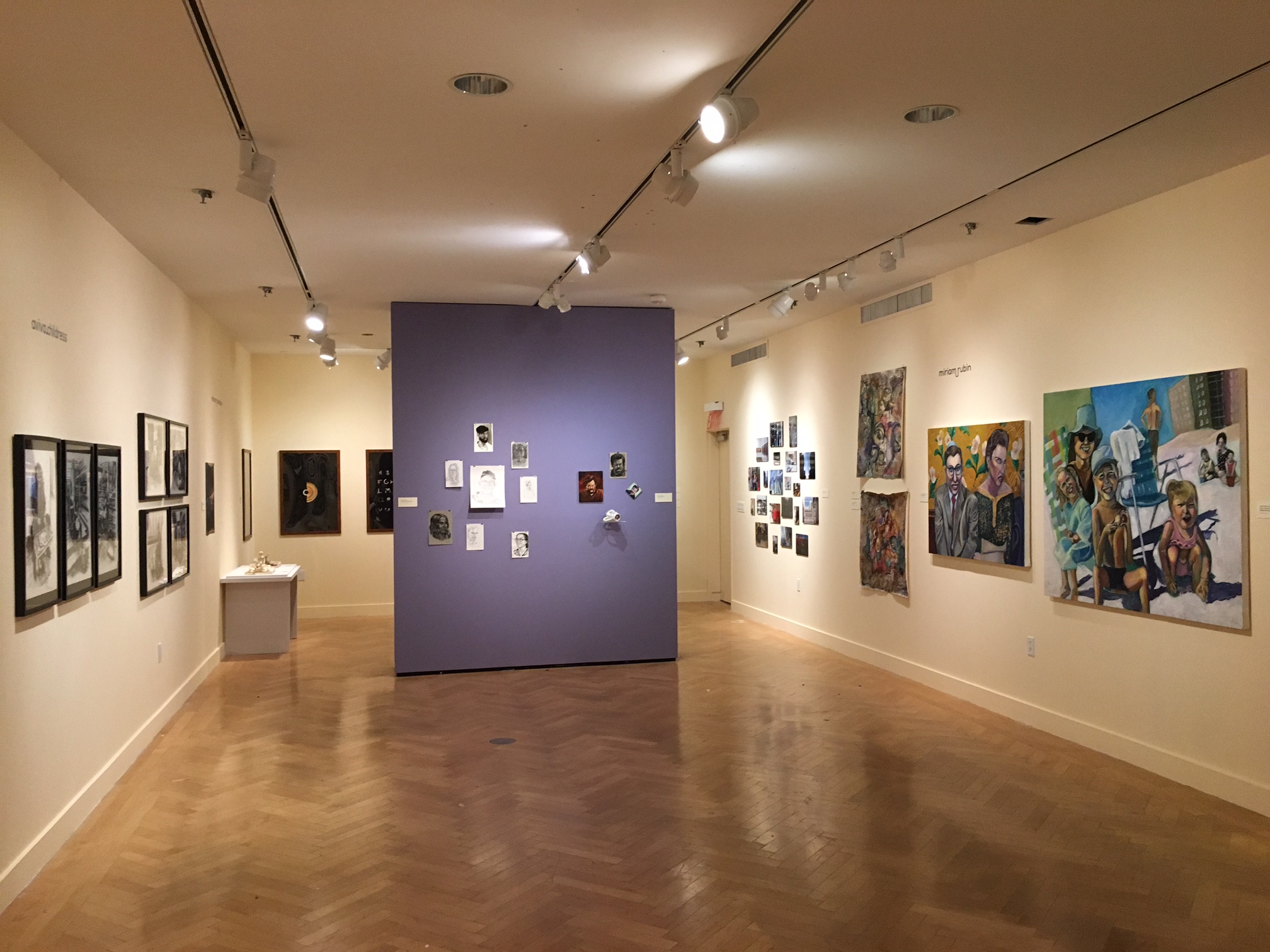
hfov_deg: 61.7
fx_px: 1064
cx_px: 635
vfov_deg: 48.2
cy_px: 476
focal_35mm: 29
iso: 160
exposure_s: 1/30
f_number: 2.2
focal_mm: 4.15
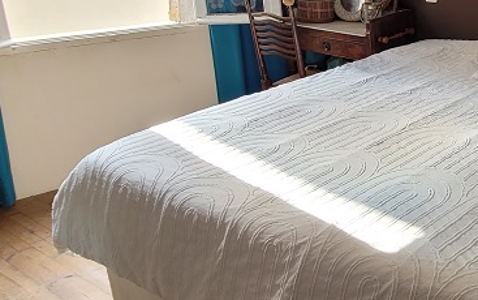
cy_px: 64
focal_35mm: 42
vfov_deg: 29.9
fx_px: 548
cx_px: 500
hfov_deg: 40.1
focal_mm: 1.74
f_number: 2.2
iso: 50
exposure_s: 1/50
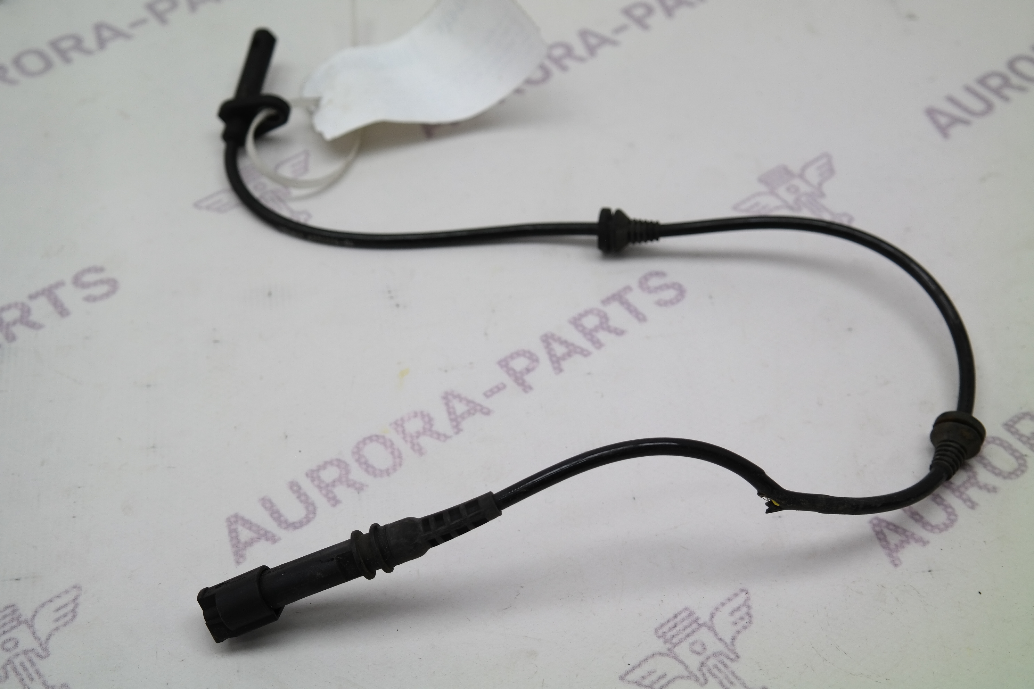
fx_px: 1436
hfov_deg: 39.6
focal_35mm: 50
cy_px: 344
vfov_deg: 27.0
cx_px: 517
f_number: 4.5
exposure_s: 1/125
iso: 200
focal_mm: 33
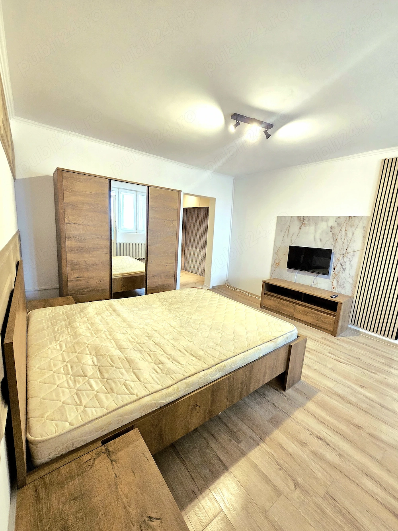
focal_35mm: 13
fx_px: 199
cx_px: 199
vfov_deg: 106.2
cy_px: 266
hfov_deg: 89.9
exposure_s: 1/50.3
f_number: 2.2
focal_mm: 2.2
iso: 500
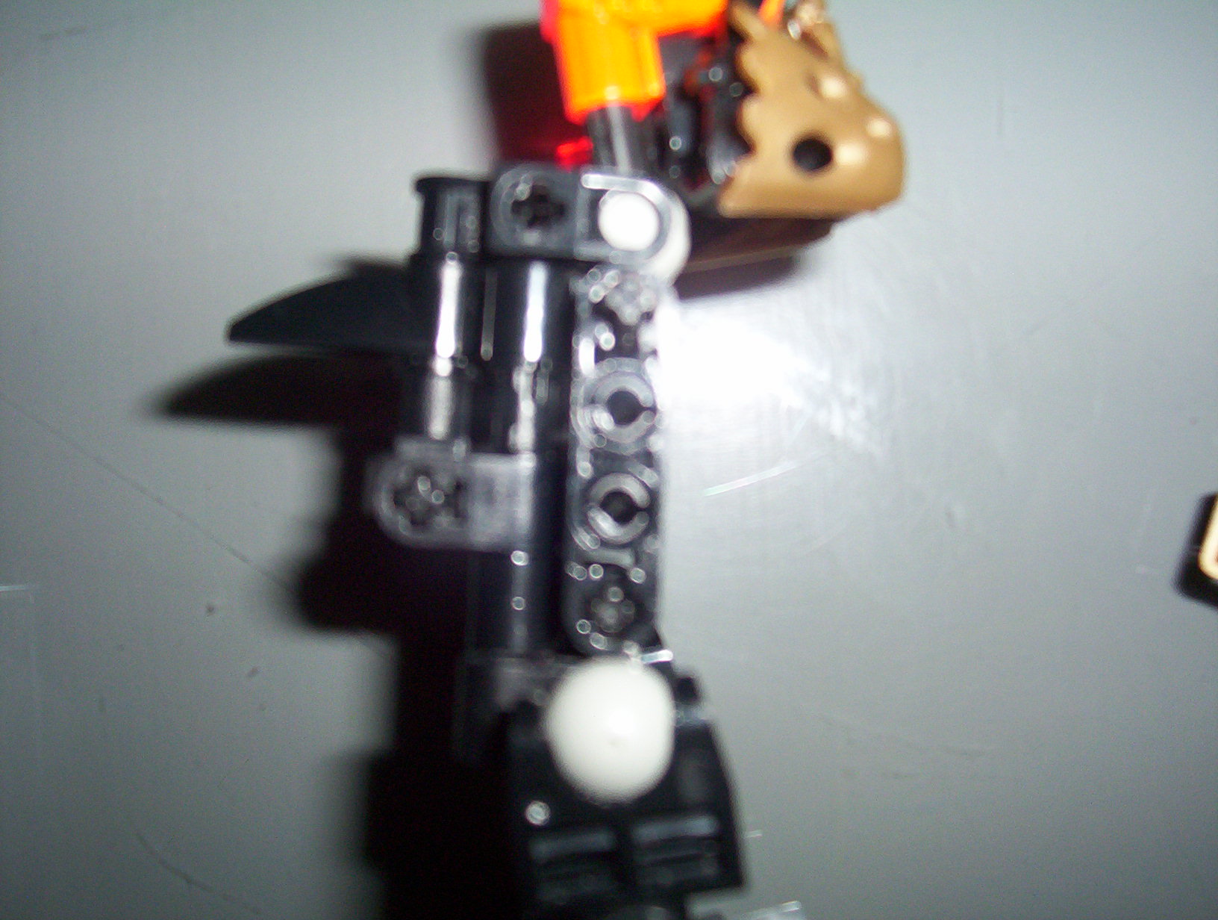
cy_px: 460
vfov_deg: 33.7
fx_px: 1517
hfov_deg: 43.8
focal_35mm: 43
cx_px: 609
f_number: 2.73
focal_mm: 5.77
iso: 140
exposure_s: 1/60
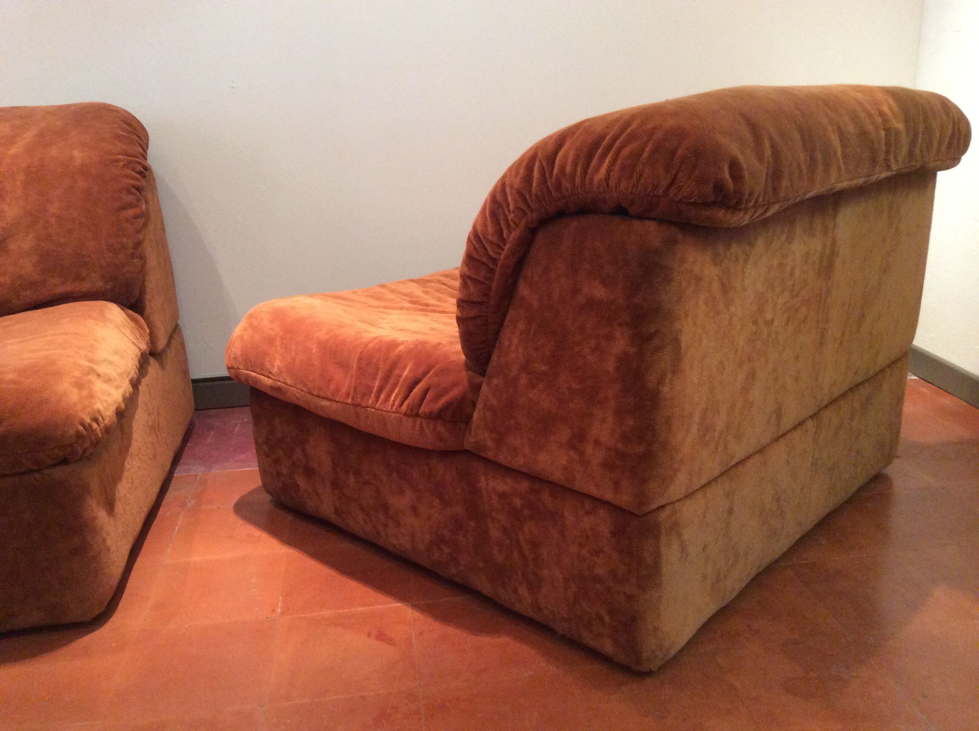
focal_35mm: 32
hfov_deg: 56.9
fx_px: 904
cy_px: 366
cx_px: 490
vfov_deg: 44.1
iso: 250
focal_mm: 3.3
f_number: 2.4
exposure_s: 1/25
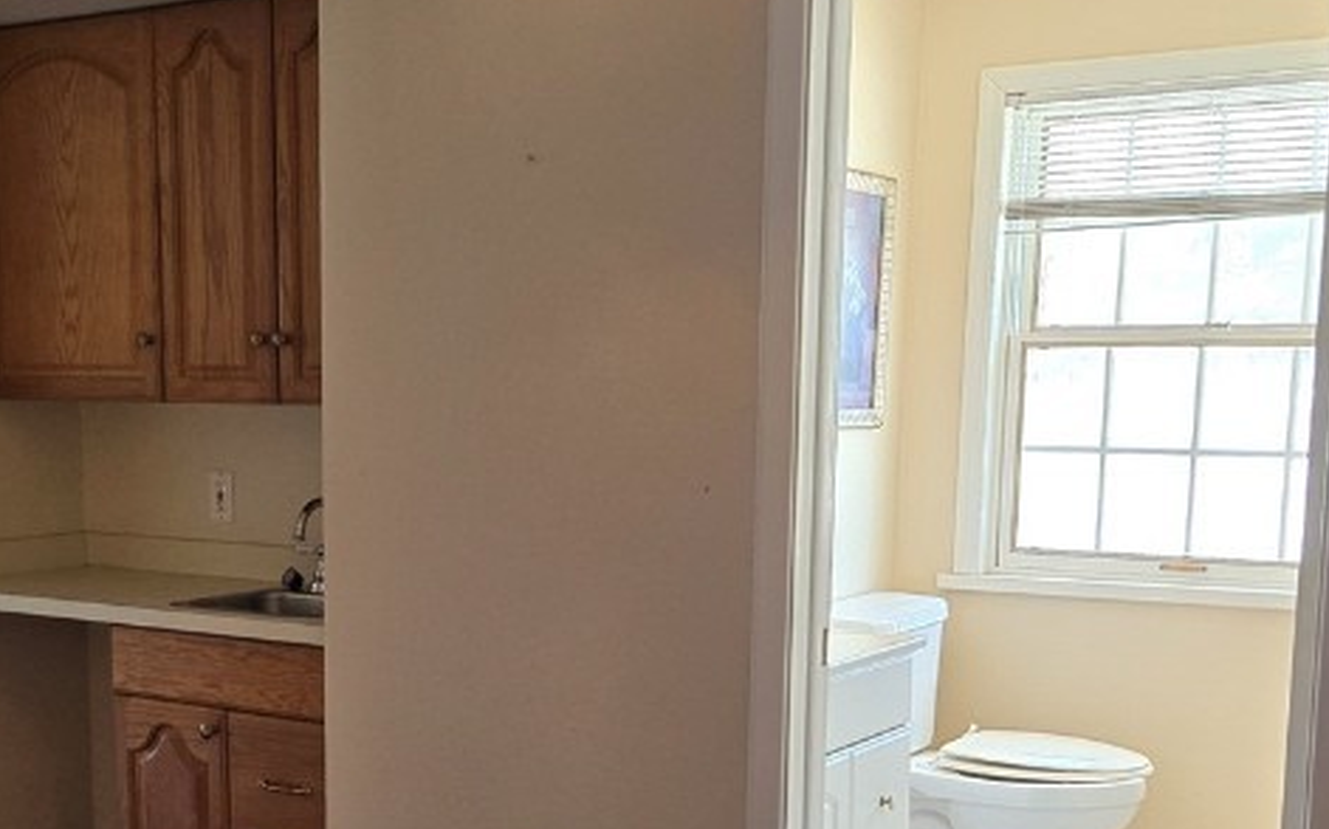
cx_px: 395
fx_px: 1919
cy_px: 634
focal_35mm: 53
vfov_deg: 24.1
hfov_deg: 37.6
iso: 200
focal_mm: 5.4
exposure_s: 1/120
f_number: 1.8
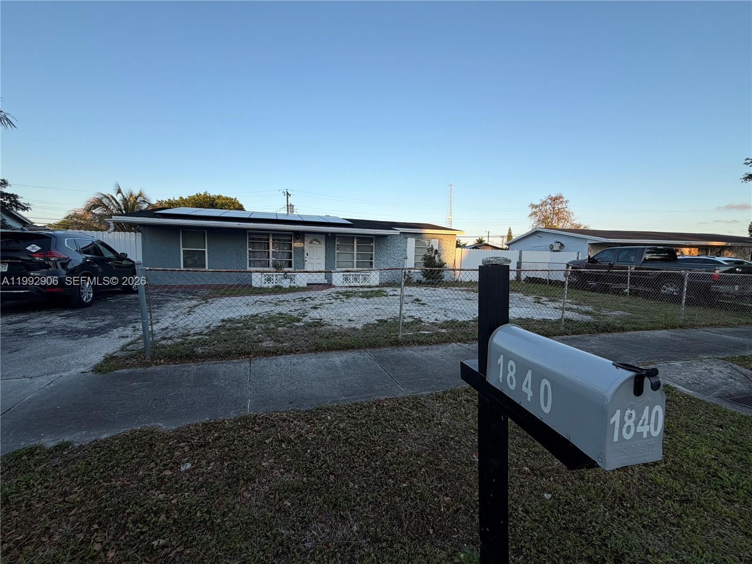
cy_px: 282
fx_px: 304
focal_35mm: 14
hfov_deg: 102.1
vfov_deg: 85.7
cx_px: 376
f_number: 2.2
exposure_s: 1/502
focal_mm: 2.22
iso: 50
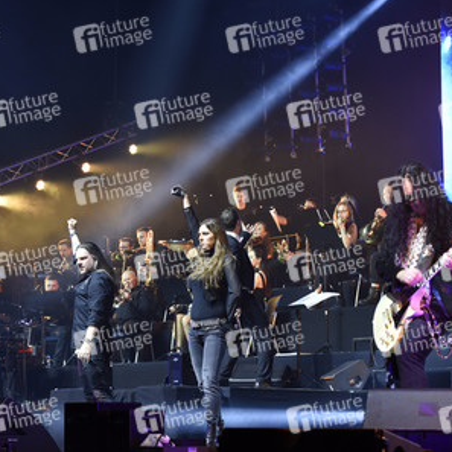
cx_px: 133
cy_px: 225
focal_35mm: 111
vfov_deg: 15.7
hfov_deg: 15.6
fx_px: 1640
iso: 2000
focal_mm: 86
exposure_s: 1/60
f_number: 6.3
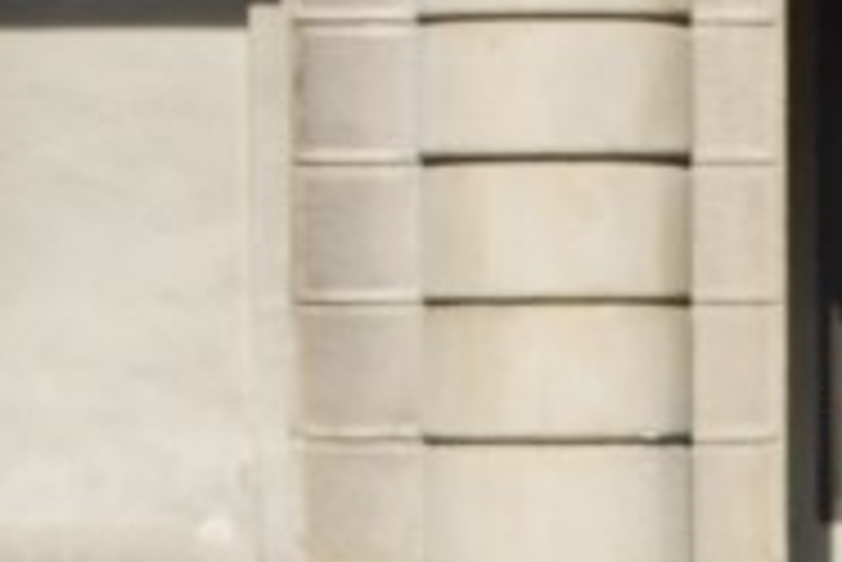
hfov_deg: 6.3
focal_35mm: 328
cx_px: 819
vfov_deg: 4.1
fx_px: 7677
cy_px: 1459
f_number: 7.1
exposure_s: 1/200
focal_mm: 40
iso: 100
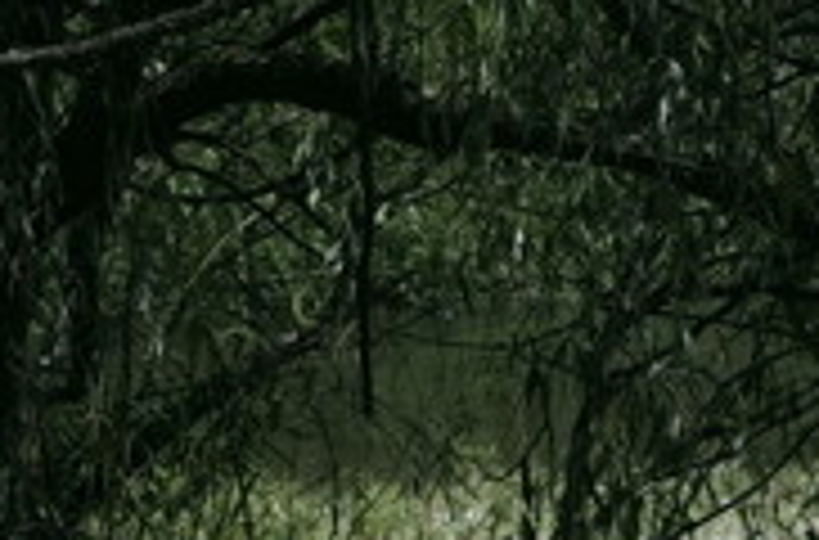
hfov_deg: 3.5
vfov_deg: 2.3
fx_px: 13399
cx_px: -261
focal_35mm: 591
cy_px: 1485
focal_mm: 70
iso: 100
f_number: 6.3
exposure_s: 1/250
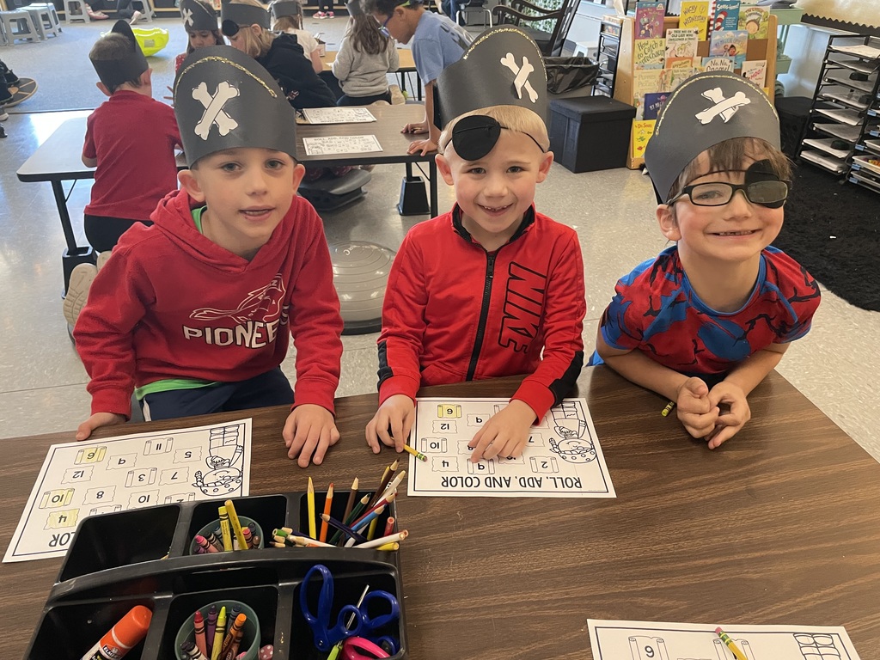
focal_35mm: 26
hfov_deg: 67.3
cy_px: 330
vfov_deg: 53.1
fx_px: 661
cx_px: 440
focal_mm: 4.2
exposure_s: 1/49
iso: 400
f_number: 1.6
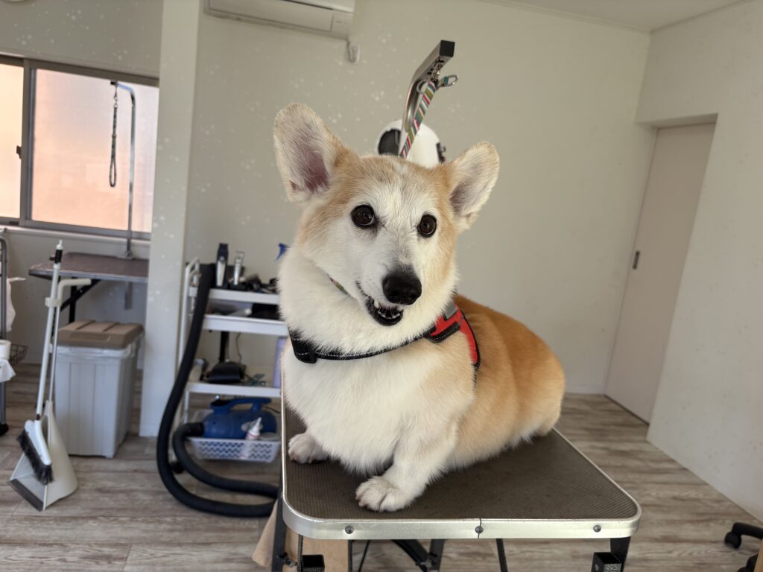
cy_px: 286
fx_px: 573
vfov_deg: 53.1
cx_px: 382
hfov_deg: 67.3
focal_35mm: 26
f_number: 1.6
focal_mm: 5.96
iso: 50
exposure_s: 1/247
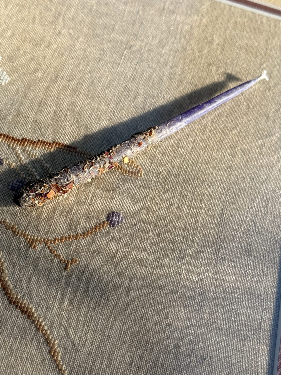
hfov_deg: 27.0
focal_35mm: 54
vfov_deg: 35.5
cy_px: 194
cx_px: 135
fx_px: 584
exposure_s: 1/1403
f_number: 1.78
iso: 80
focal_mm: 6.76
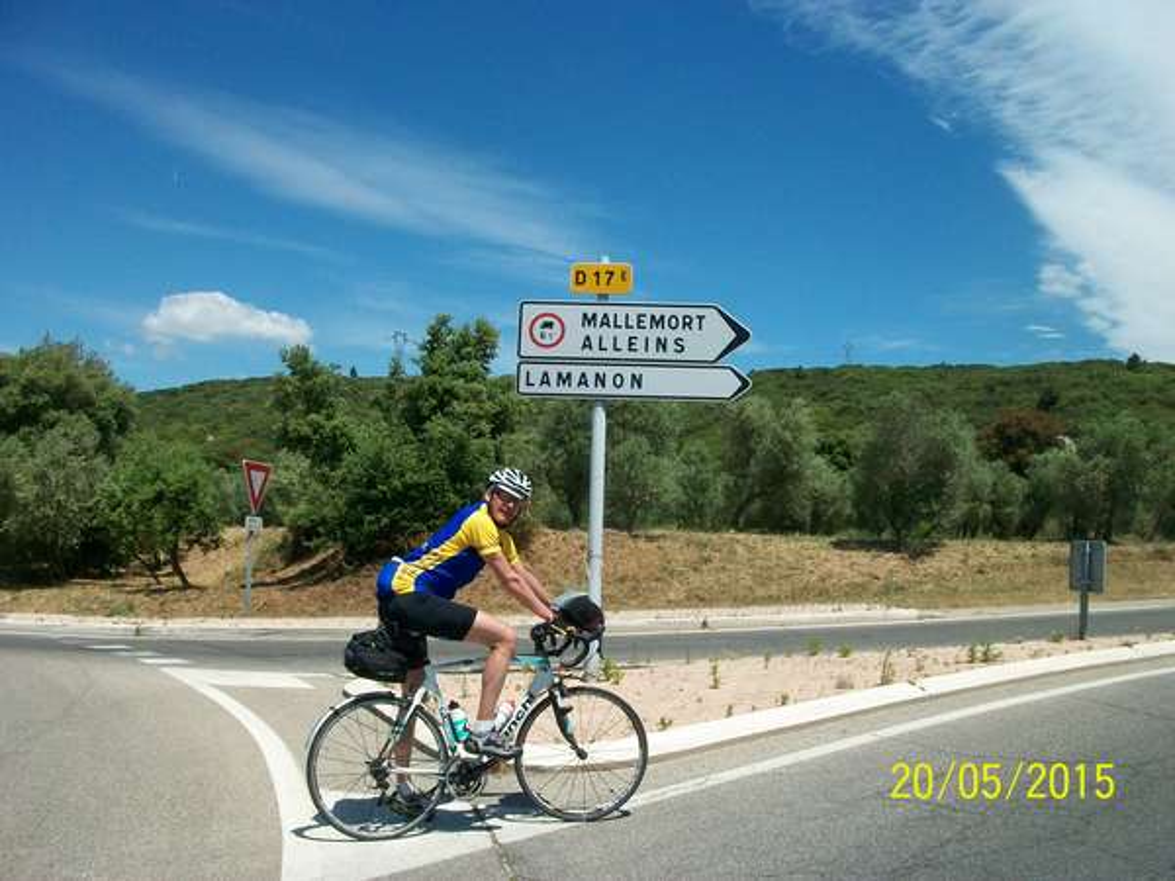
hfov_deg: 54.0
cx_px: 588
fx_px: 1154
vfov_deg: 41.8
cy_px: 440
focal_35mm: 34
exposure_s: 1/500
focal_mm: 5.7
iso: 80
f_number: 5.5
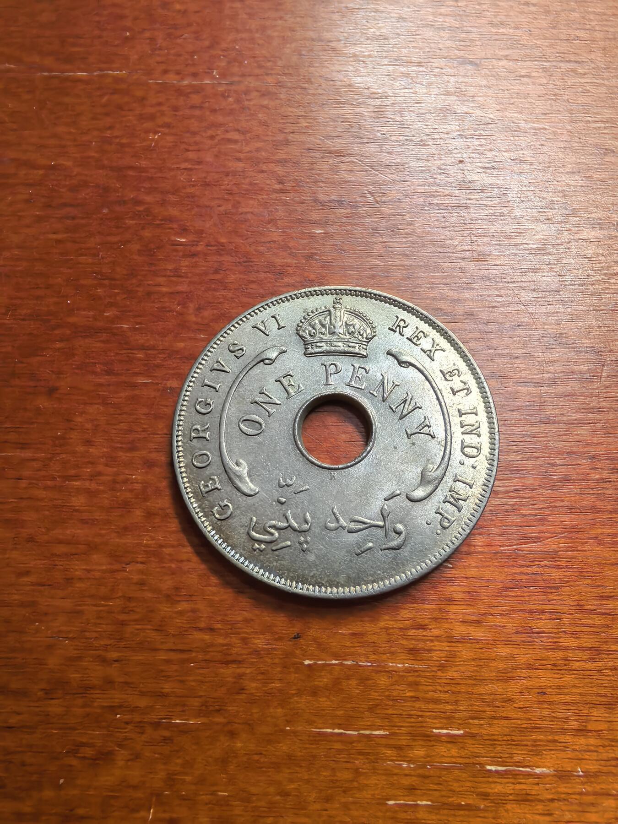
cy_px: 412
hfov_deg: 56.8
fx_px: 571
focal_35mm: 24
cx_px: 309
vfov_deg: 71.6
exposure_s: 1/50
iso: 200
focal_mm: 1.68
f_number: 2.2
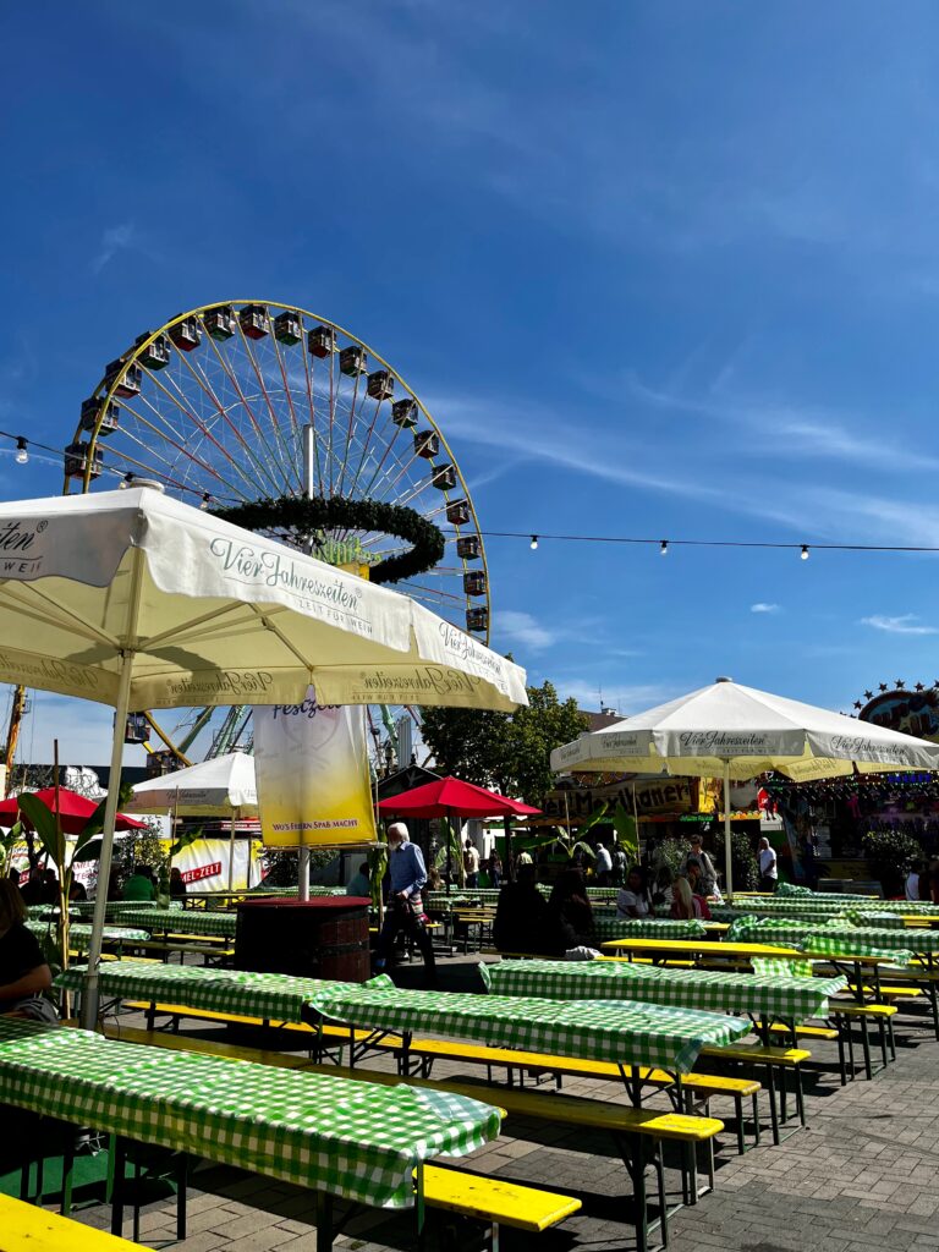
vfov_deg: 67.3
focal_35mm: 26
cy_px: 626
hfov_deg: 53.1
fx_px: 940
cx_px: 470
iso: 50
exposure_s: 1/5319
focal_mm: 5.1
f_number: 1.6
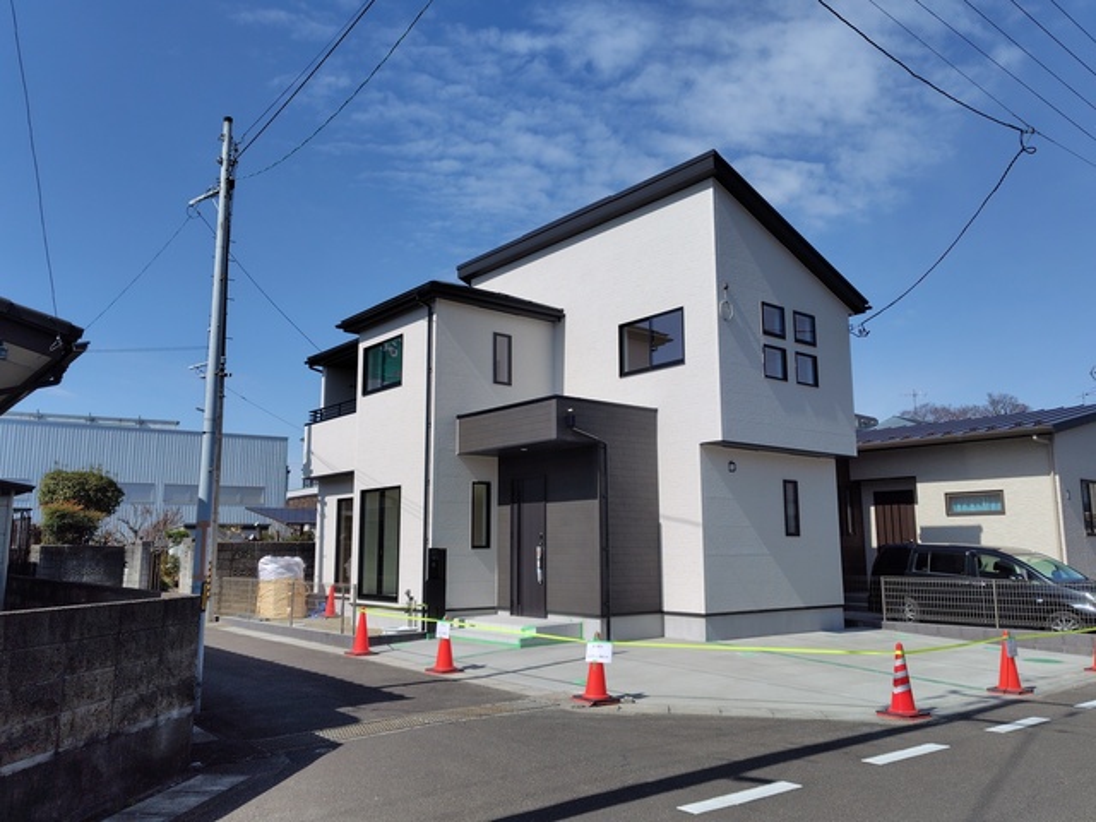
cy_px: 411
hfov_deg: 73.9
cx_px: 548
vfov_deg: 58.9
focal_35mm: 23
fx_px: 728
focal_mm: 5.6
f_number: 1.9
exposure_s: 1/2687
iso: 50
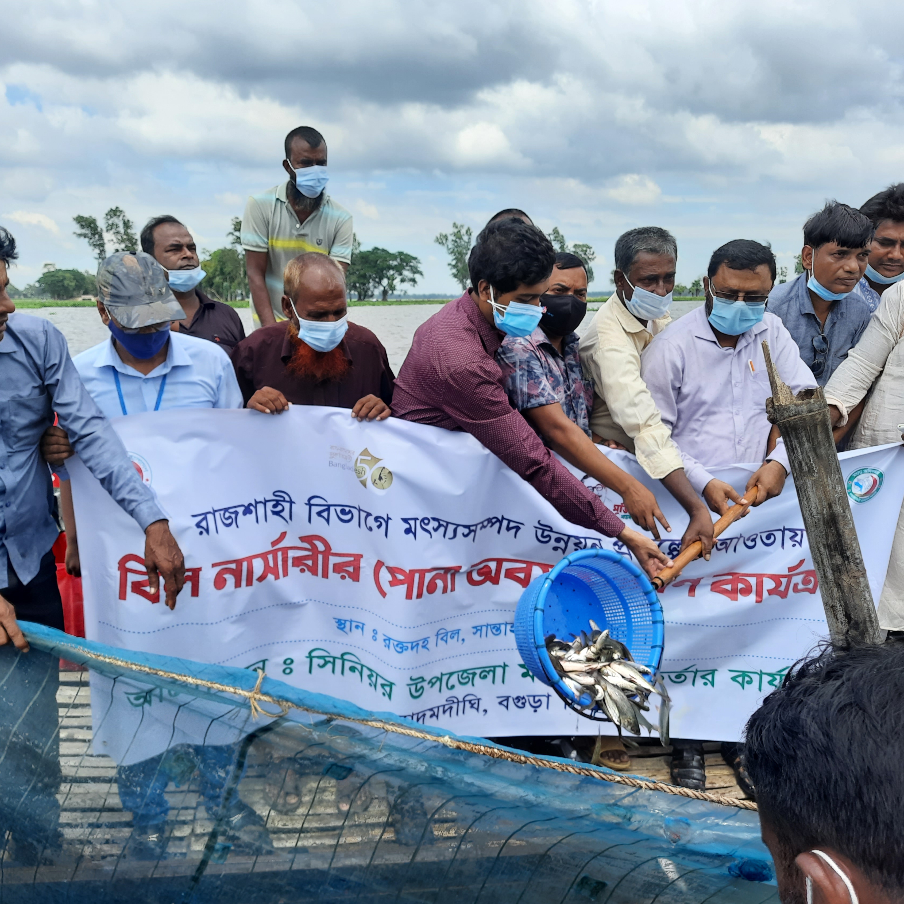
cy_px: 452
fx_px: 857
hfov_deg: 55.5
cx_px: 406
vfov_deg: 55.6
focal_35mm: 29
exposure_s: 1/365
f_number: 1.8
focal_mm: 5.23
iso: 20
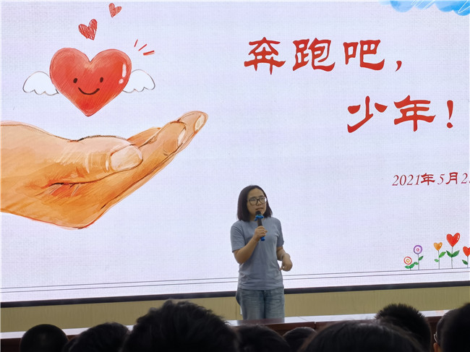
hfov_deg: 19.3
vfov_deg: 14.5
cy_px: 176
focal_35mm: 102
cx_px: 235
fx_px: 1384
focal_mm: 6.67
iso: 50
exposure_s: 1/122
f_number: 1.9
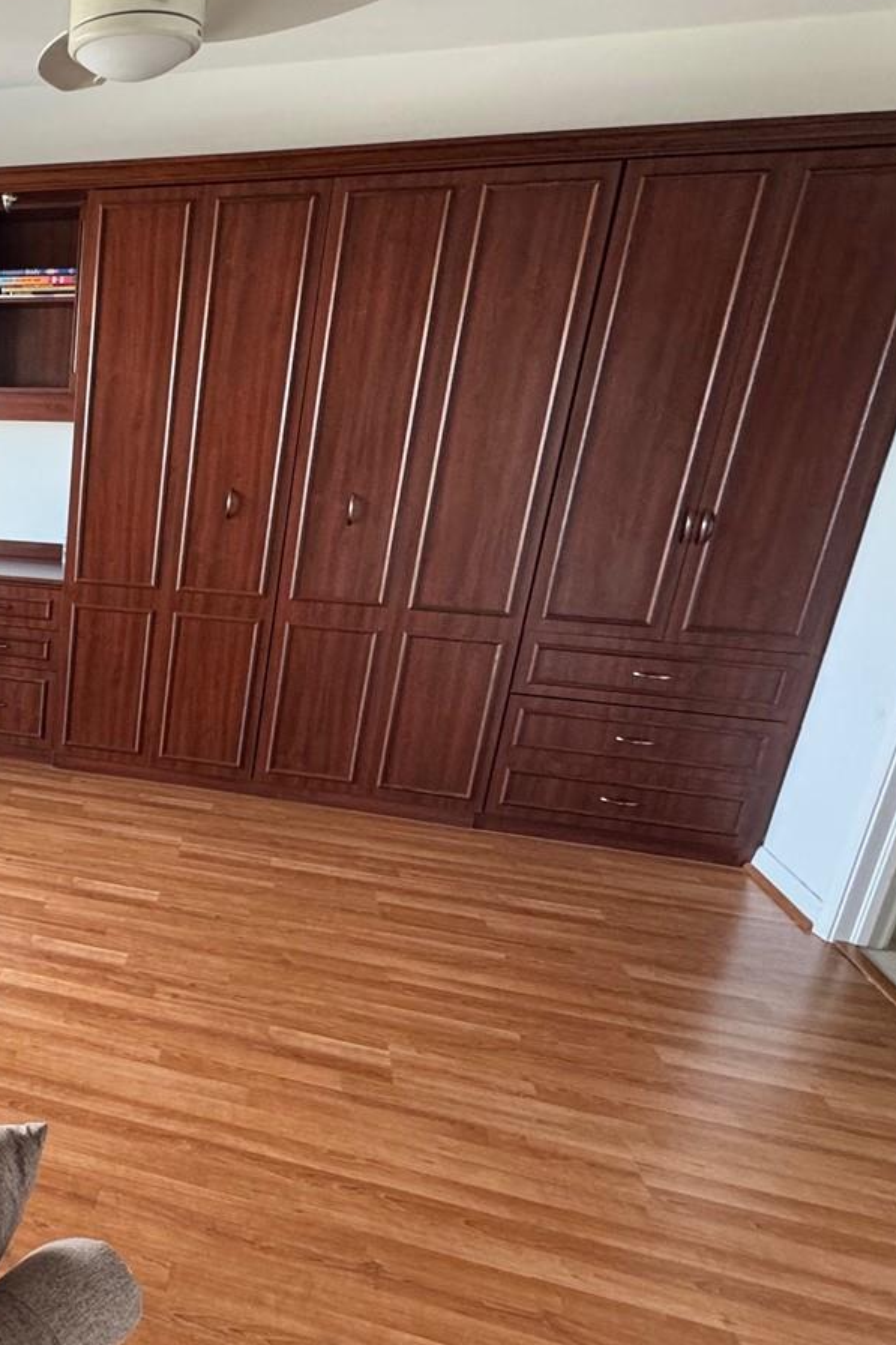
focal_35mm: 26
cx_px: -90
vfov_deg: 69.4
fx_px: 971
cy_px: 709
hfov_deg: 40.1
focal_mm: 2.22
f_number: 2.2
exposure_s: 1/70
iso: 320
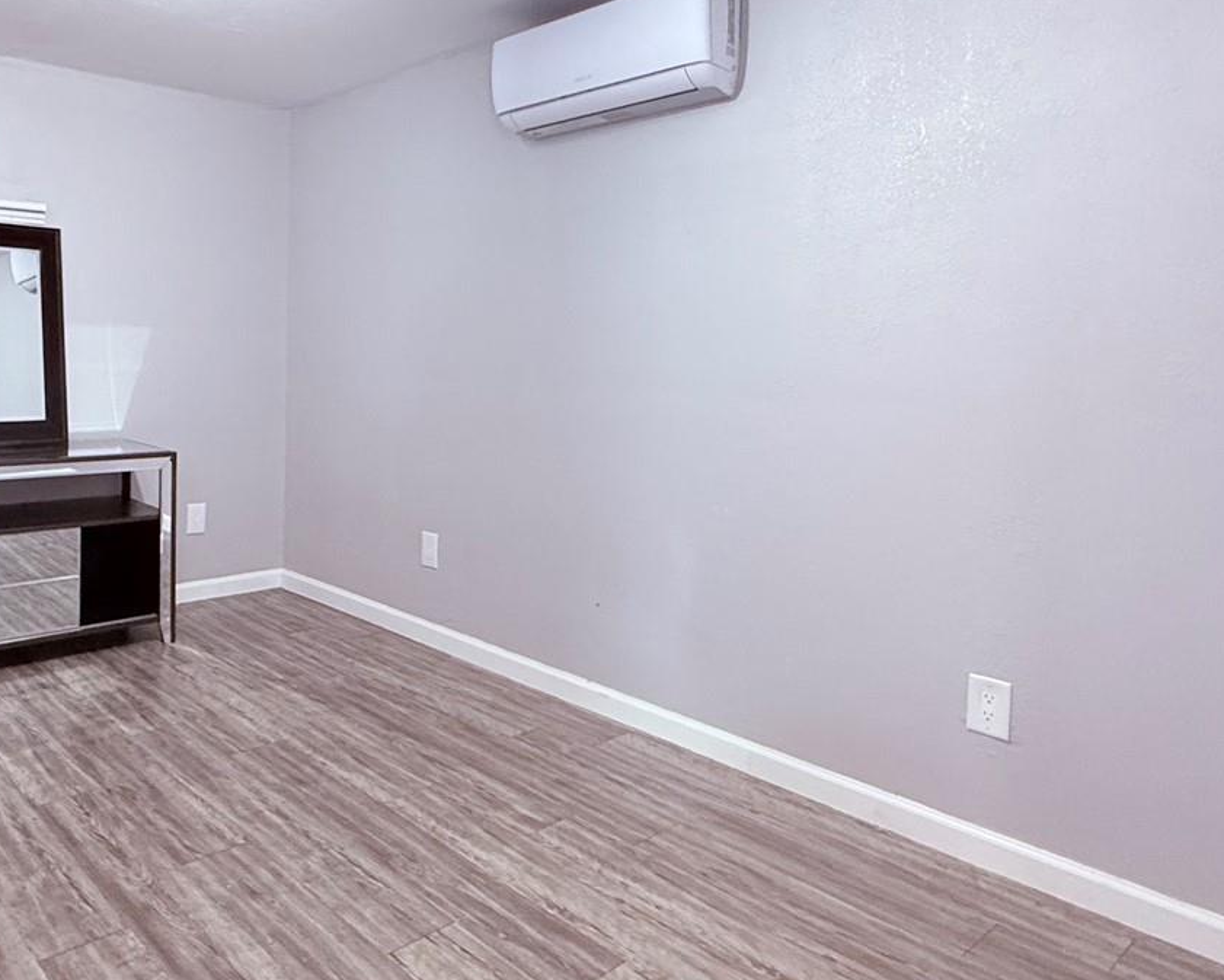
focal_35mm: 26
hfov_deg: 63.8
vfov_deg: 54.6
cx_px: 378
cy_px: 398
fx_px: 942
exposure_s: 1/60
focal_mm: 2.22
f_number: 2.2
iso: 500
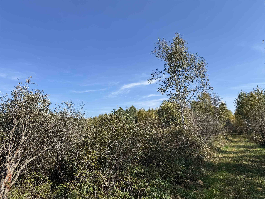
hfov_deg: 71.6
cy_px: 100
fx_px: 184
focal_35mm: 24
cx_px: 132
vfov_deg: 56.8
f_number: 1.78
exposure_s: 1/4310
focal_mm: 6.76
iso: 80
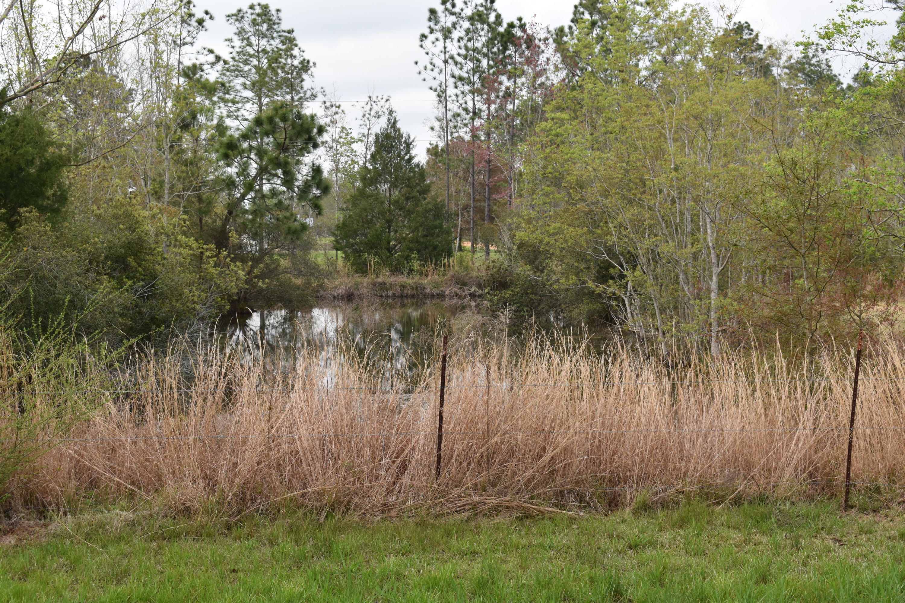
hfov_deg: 31.9
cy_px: 302
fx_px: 1584
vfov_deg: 21.6
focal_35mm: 63
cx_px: 452
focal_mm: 42
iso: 400
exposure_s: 1/200
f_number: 7.1
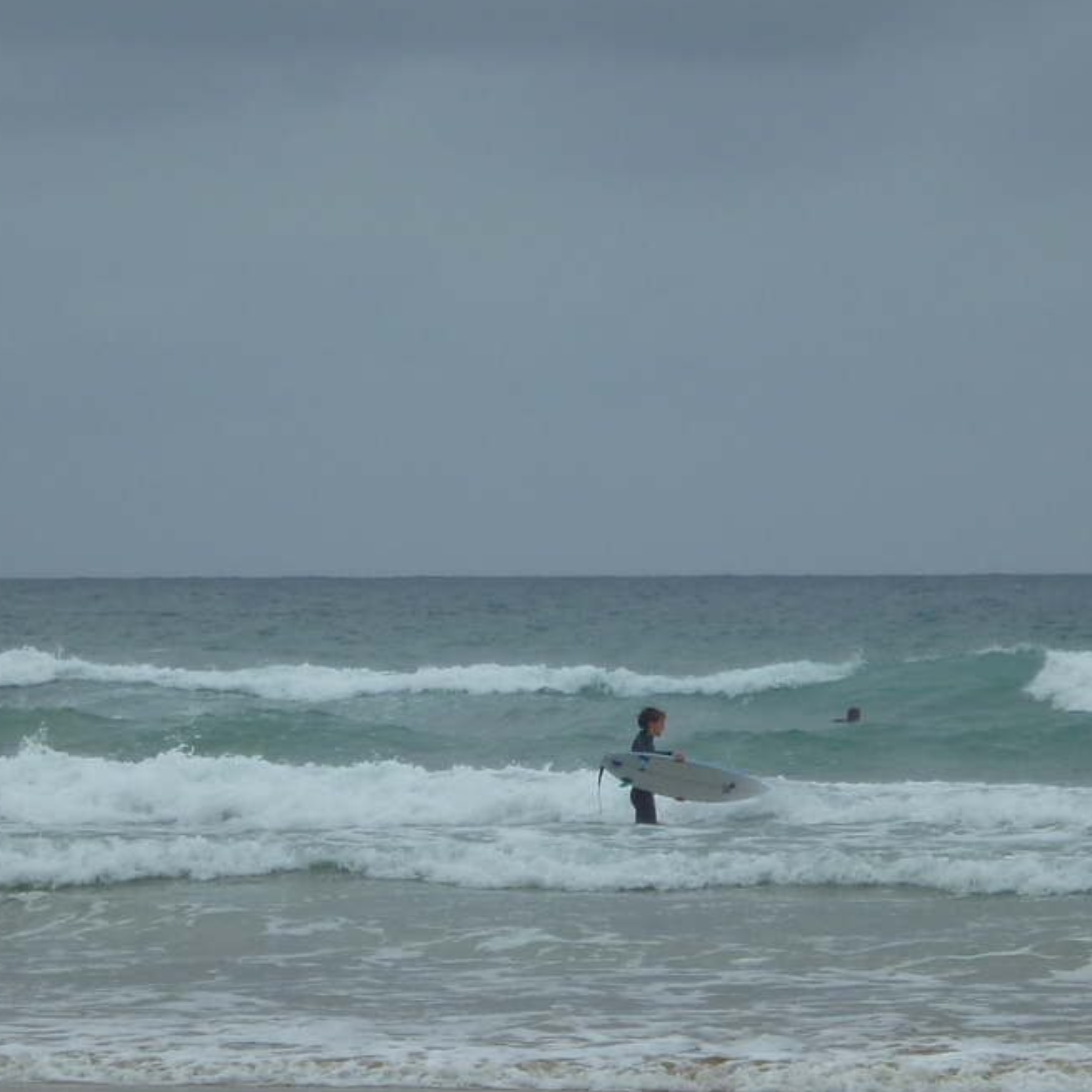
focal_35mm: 242
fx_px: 8637
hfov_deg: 7.2
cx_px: 482
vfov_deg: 7.2
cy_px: 595
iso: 100
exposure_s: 1/250
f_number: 6.5
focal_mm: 20
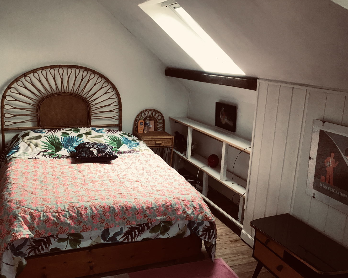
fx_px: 309
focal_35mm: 30
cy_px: 138
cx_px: 157
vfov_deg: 48.5
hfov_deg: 58.7
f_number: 1.8
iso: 32
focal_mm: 3.99
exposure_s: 1/33
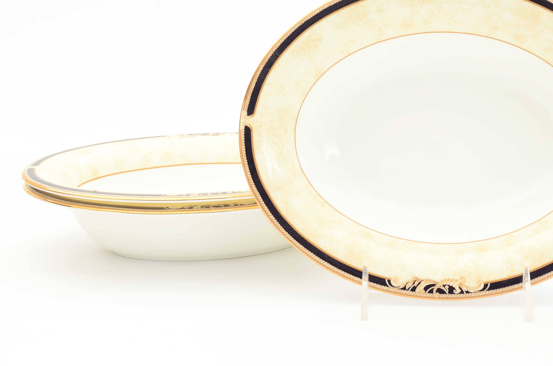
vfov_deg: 18.8
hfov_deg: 28.0
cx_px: 346
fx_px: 1104
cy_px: 142
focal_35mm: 72
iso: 250
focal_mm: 38
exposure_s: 1/80
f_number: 11
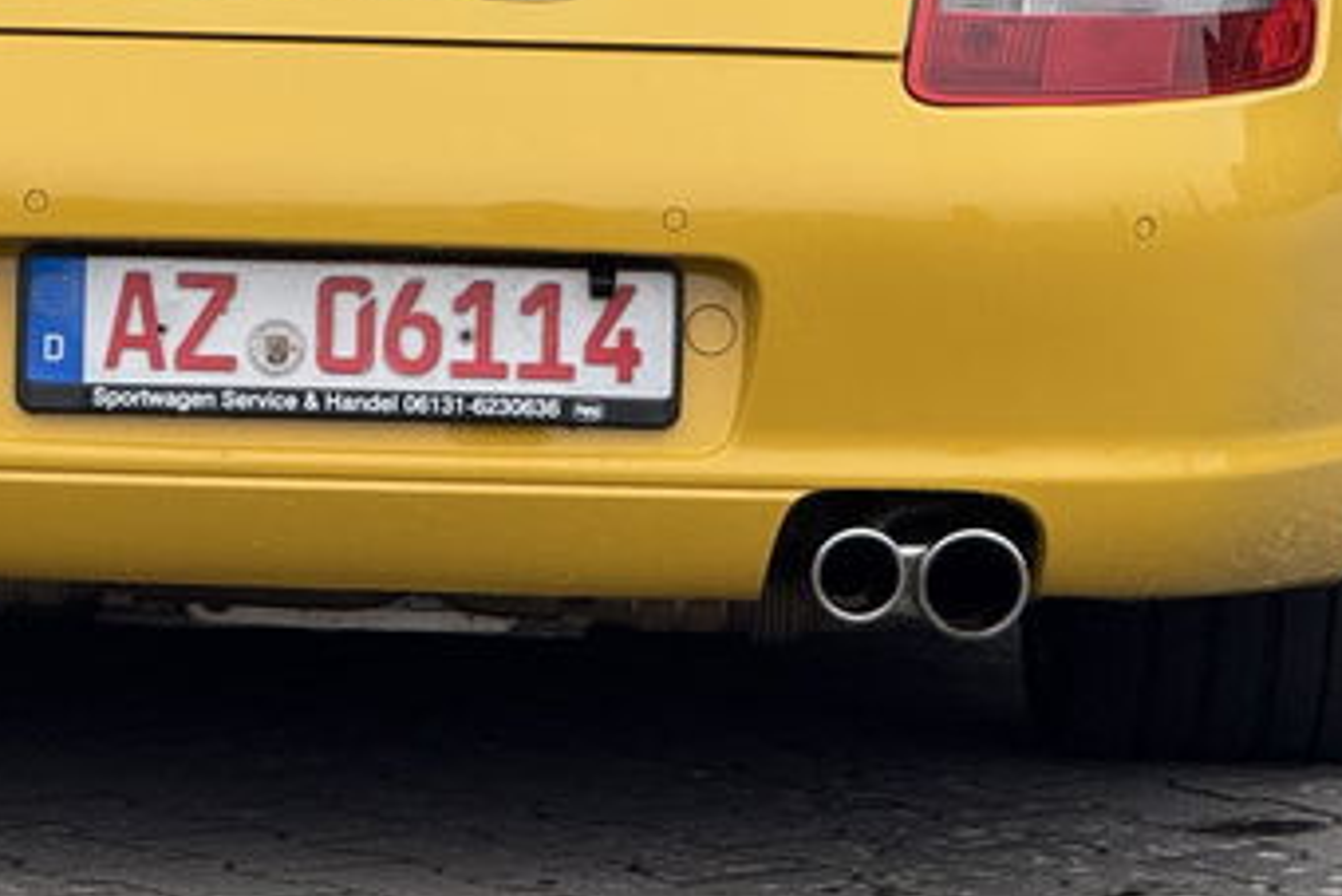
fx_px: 10516
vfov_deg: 4.9
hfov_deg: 7.3
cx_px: 442
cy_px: 95
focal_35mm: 282
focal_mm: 15.66
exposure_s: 1/99
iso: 80
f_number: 2.8
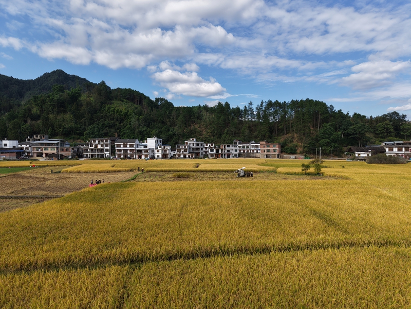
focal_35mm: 24
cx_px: 206
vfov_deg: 56.8
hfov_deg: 71.6
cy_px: 154
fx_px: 285
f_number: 1.8
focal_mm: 8.67
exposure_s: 1/3200
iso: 120
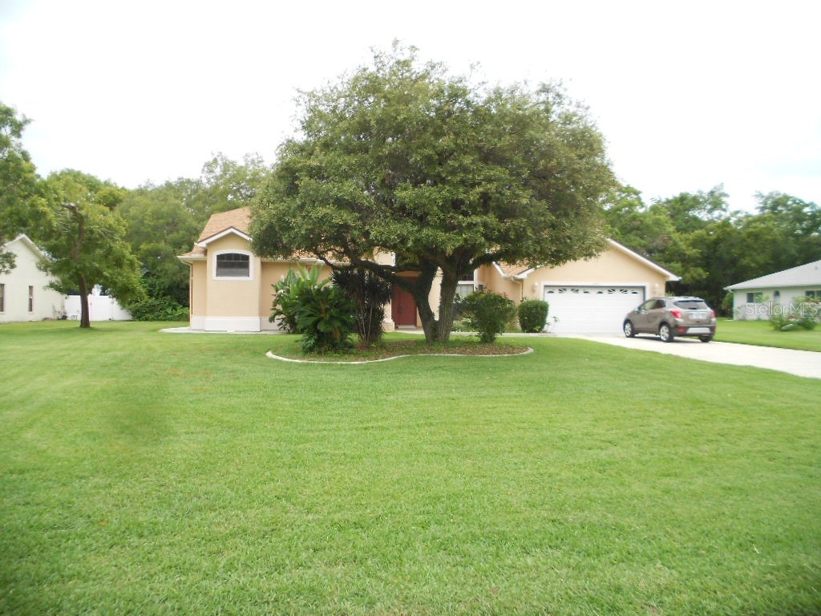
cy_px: 308
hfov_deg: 67.3
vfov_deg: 53.1
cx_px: 410
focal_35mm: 26
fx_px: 617
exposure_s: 1/320
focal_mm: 4.6
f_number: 3.2
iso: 80
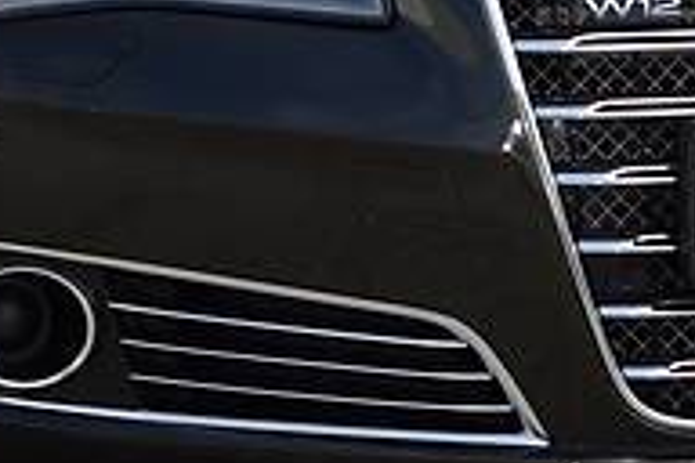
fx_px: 6642
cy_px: -195
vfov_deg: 4.0
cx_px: 467
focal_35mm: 344
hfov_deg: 6.0
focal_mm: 55
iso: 100
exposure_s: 1/200
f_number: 6.3
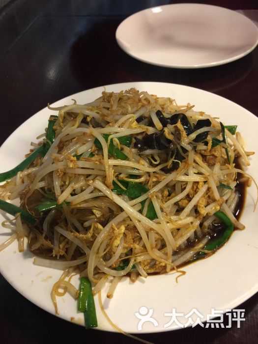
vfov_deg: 61.7
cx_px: 129
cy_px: 172
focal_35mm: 29
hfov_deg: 48.2
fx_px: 288
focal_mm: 4.15
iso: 40
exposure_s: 1/17
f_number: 2.2
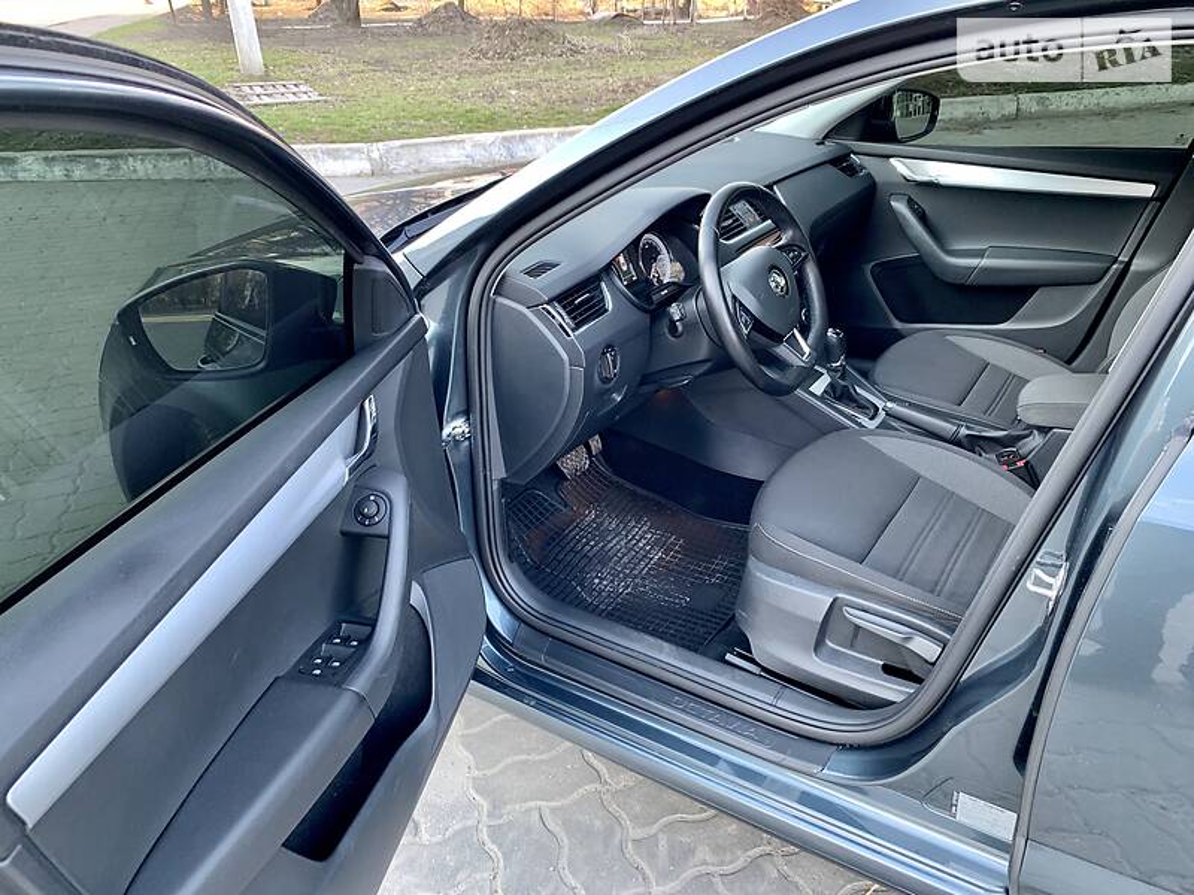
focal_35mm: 26
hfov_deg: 67.3
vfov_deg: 53.1
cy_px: 448
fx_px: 897
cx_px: 597
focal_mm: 4.2
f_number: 1.8
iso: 100
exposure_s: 1/75
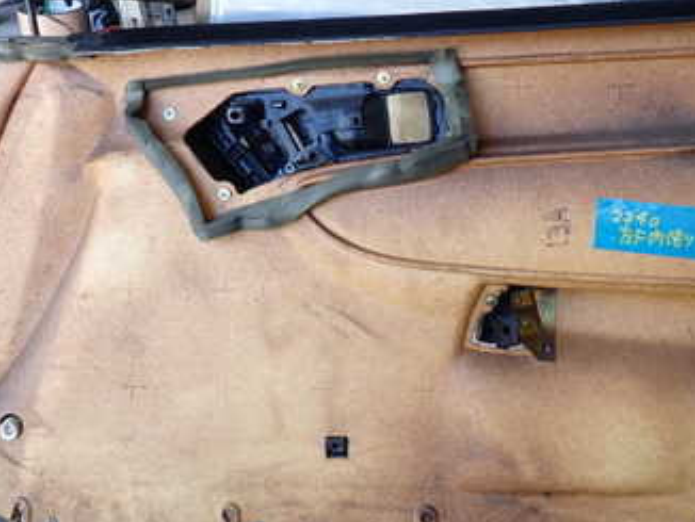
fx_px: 924
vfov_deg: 31.5
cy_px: 205
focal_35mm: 46
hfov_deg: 40.7
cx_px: 460
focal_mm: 4.5
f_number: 2
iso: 100
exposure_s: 1/80
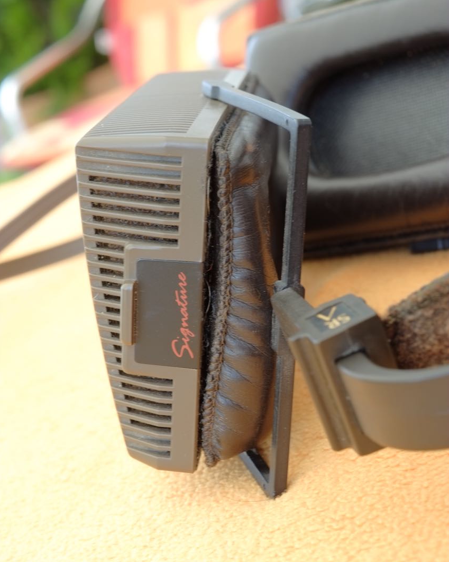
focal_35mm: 60
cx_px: 224
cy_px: 313
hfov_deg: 25.4
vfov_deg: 31.4
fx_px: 997
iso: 200
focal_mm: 35
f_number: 8
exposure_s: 1/26
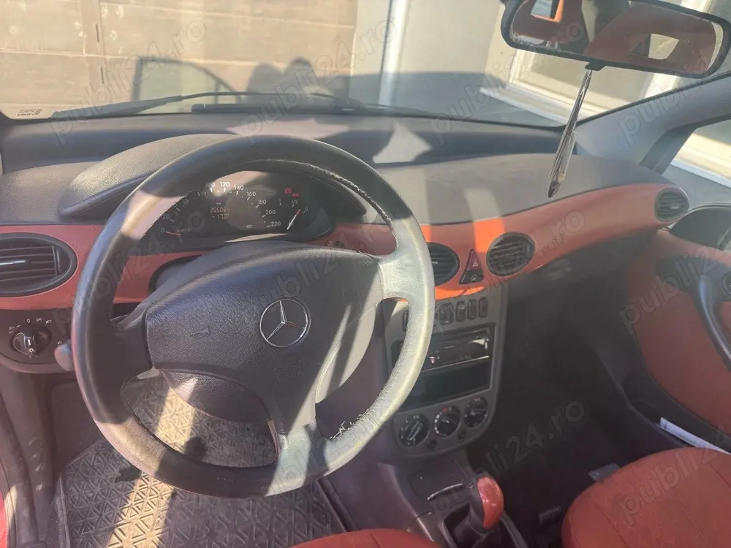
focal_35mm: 24
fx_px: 507
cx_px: 366
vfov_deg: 56.8
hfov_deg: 71.6
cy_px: 274
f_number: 1.78
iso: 64
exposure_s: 1/121
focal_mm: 6.76
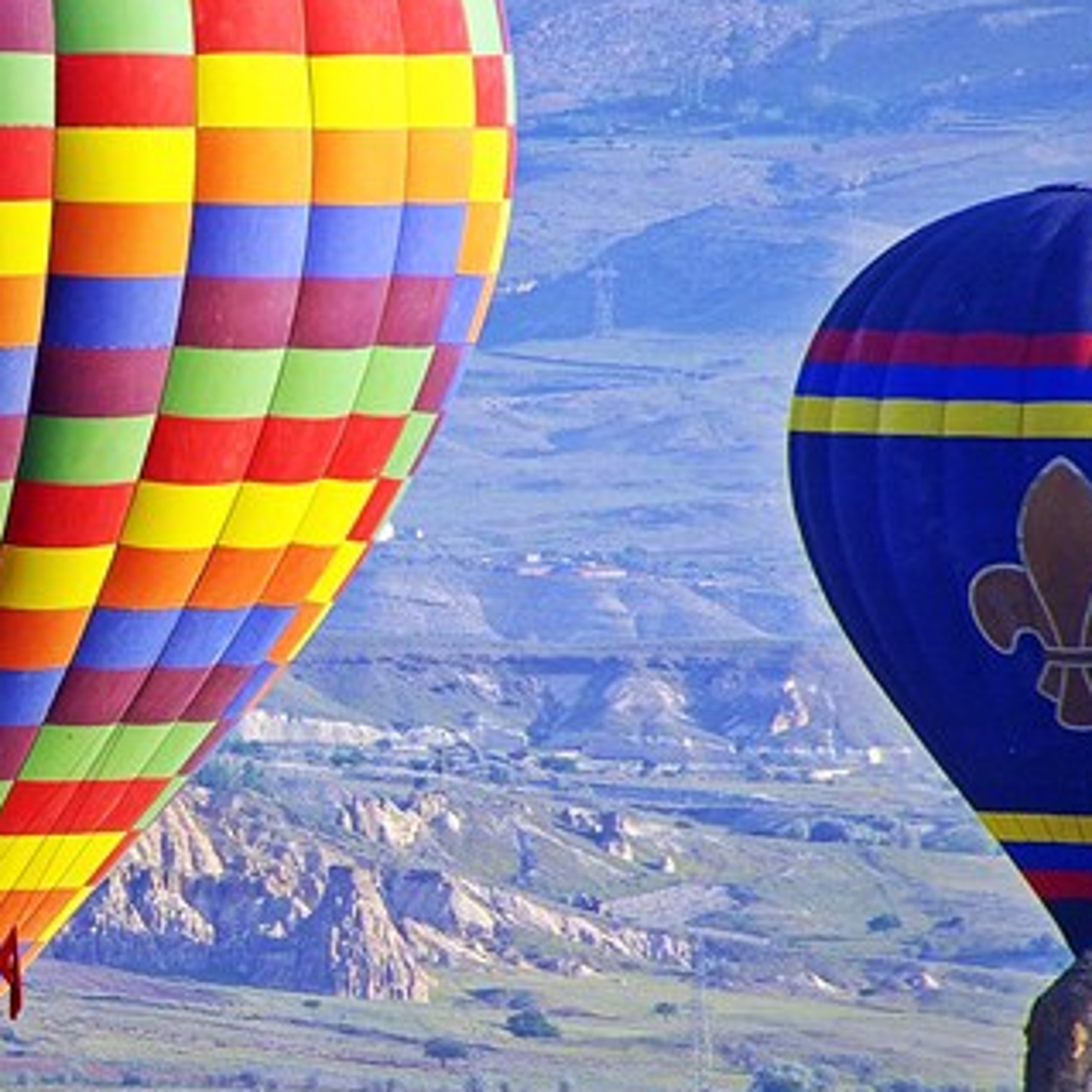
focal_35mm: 943
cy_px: 584
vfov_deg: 1.9
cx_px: -10
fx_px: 33656
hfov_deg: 1.9
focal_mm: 230
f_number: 6.3
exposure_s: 1/160
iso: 125
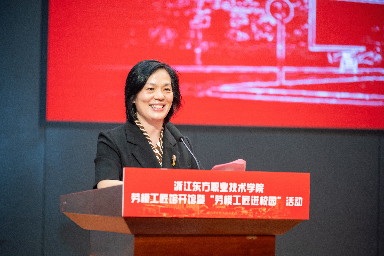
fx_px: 1600
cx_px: 192
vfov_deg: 9.1
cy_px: 128
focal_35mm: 150
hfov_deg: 13.7
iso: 400
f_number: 2.8
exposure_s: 1/160
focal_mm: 150
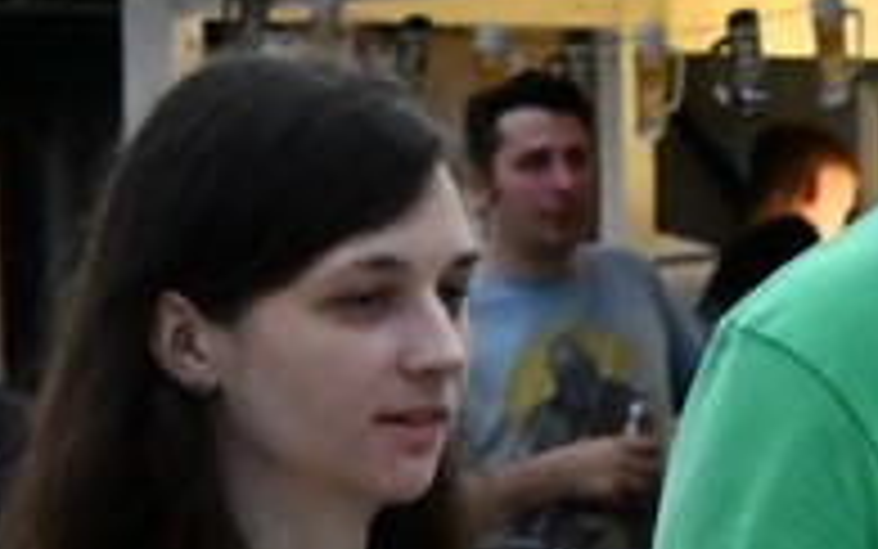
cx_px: 612
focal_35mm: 369
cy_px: 358
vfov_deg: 3.6
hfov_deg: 5.7
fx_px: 8832
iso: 8000
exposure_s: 1/200
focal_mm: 46
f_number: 7.1
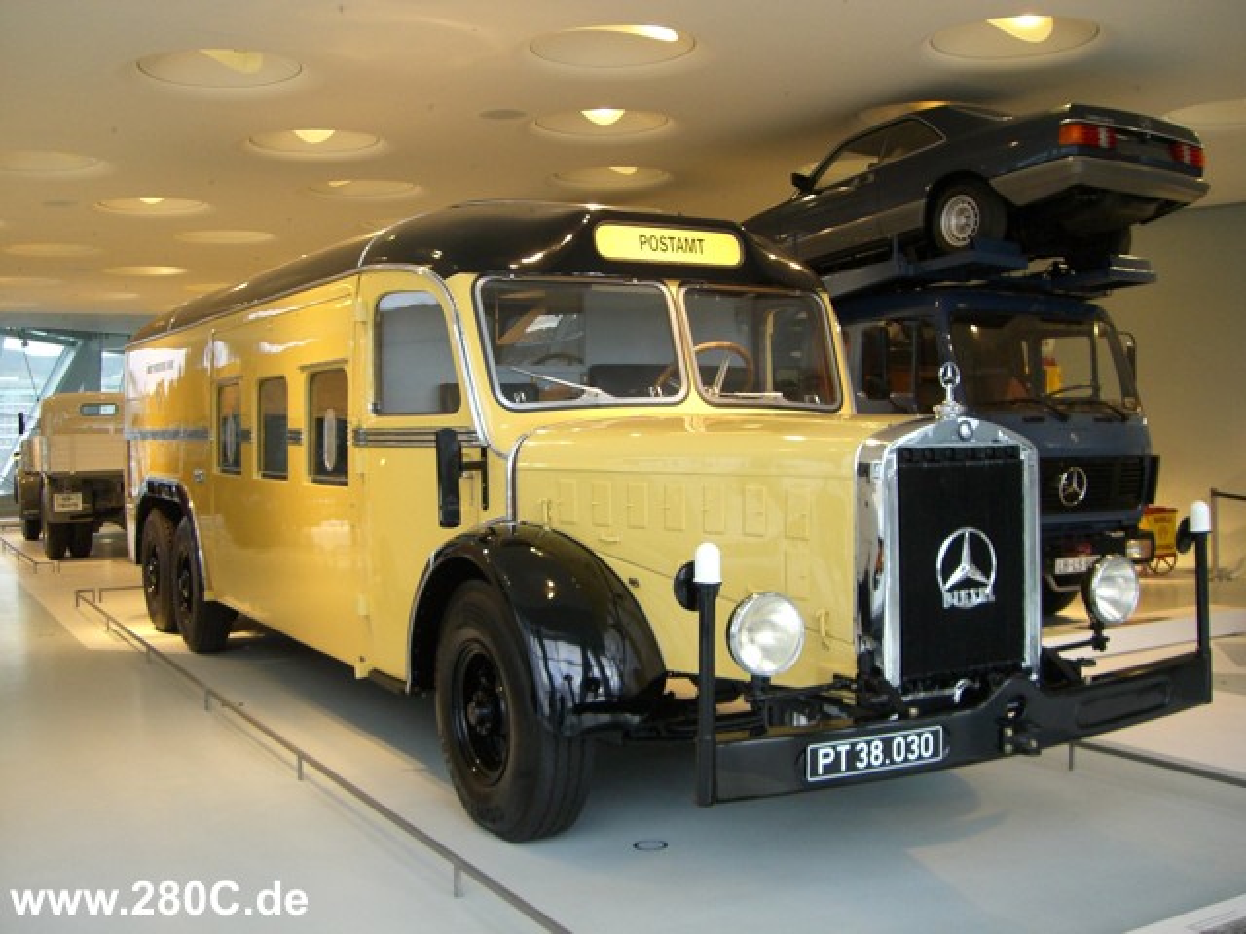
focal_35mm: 38
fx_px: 1368
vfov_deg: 37.7
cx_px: 623
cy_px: 467
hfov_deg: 49.0
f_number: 2.7
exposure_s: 1/80
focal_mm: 6.2
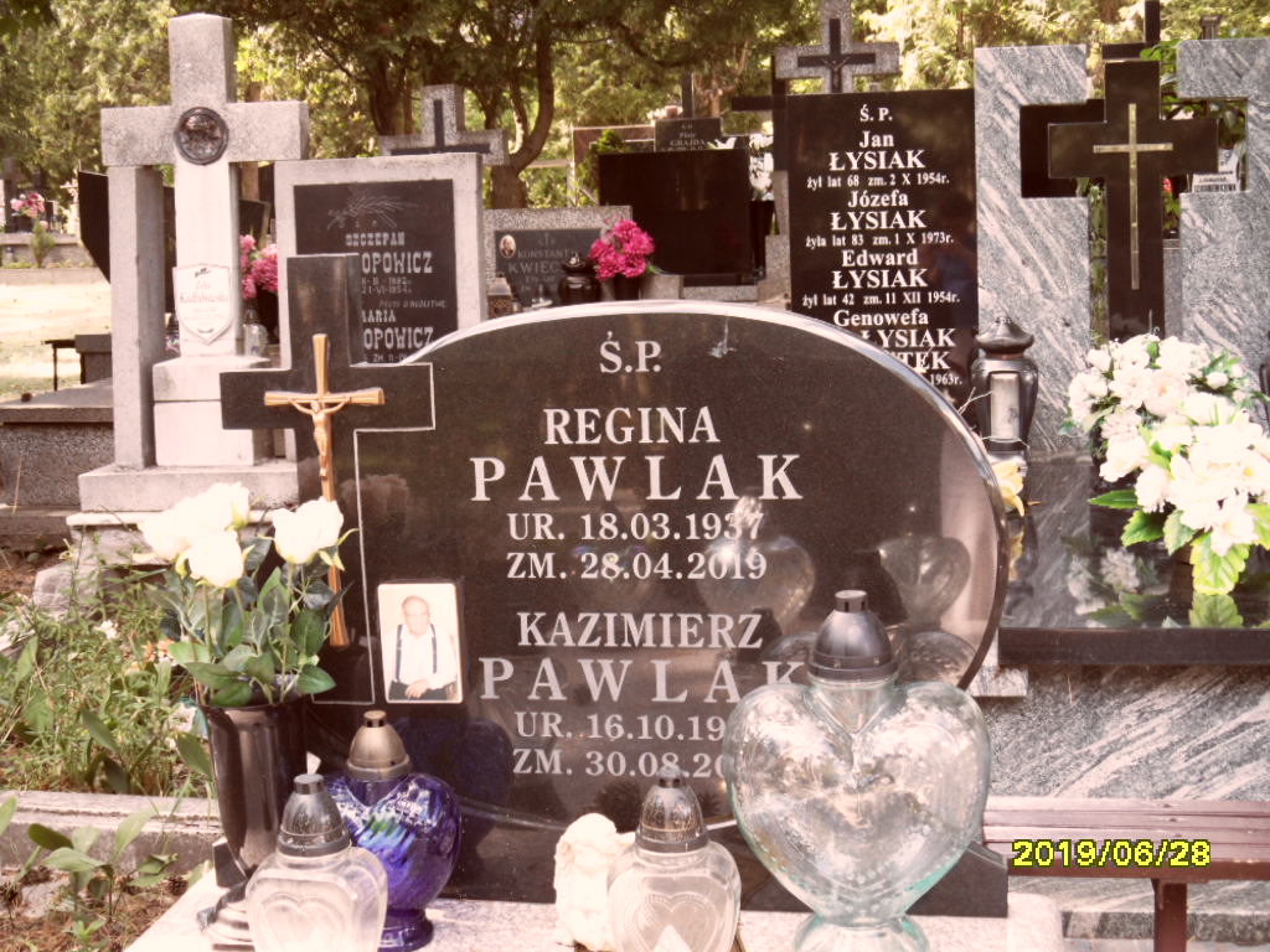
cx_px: 635
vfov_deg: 29.1
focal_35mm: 50
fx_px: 1834
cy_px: 476
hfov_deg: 38.2
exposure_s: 1/45
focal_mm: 8.2
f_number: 3.8
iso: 100
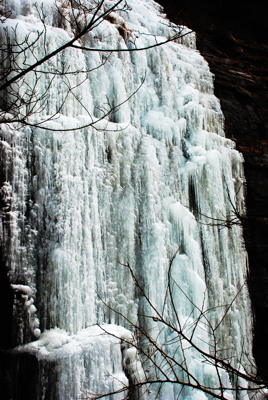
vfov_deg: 53.1
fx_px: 401
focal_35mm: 36
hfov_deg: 37.0
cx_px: 134
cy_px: 200
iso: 200
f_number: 6.3
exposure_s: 1/160
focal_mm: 24
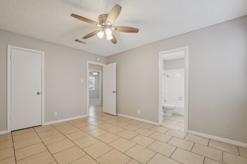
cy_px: 82
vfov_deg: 77.3
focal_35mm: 15
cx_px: 124
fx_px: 103
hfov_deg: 100.4
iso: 400
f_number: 8
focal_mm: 10
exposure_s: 1/20
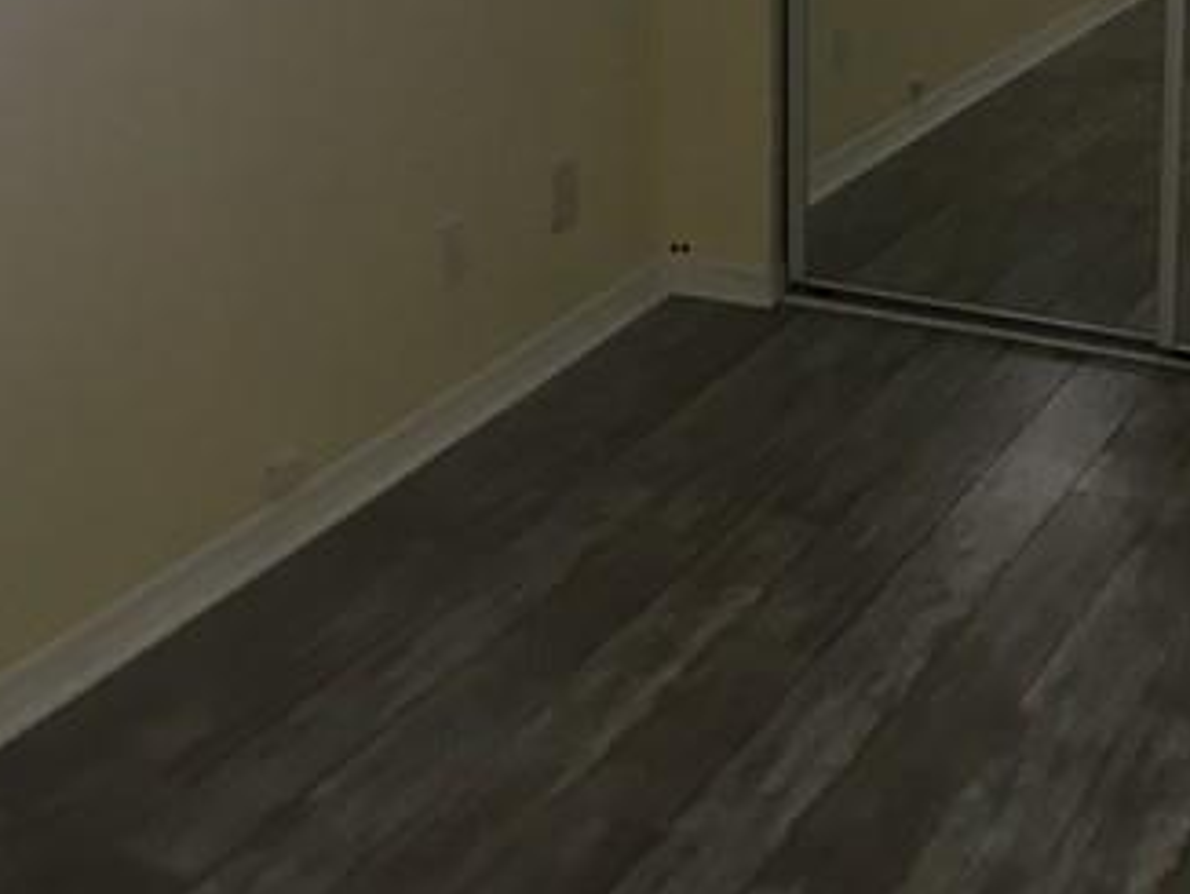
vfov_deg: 15.6
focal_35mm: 91
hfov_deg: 21.4
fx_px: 3131
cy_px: -204
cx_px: 785
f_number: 2.2
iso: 50
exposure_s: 1/30
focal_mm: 4.15
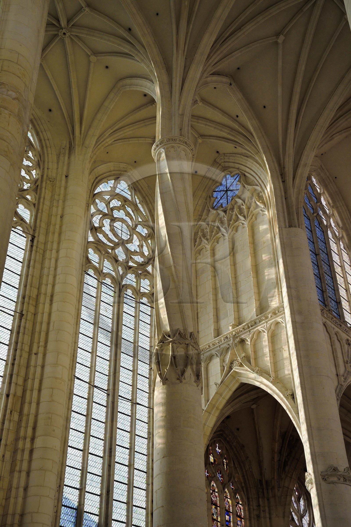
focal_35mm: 48
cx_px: 176
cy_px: 264
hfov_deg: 28.0
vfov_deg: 41.1
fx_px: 703
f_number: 11
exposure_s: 1/250
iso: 800
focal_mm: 48
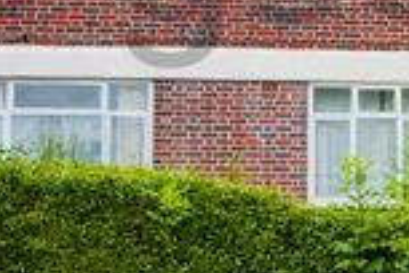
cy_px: -33
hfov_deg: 14.2
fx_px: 1556
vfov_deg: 9.9
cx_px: 580
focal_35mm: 137
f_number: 8
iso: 200
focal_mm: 20
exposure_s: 1/30
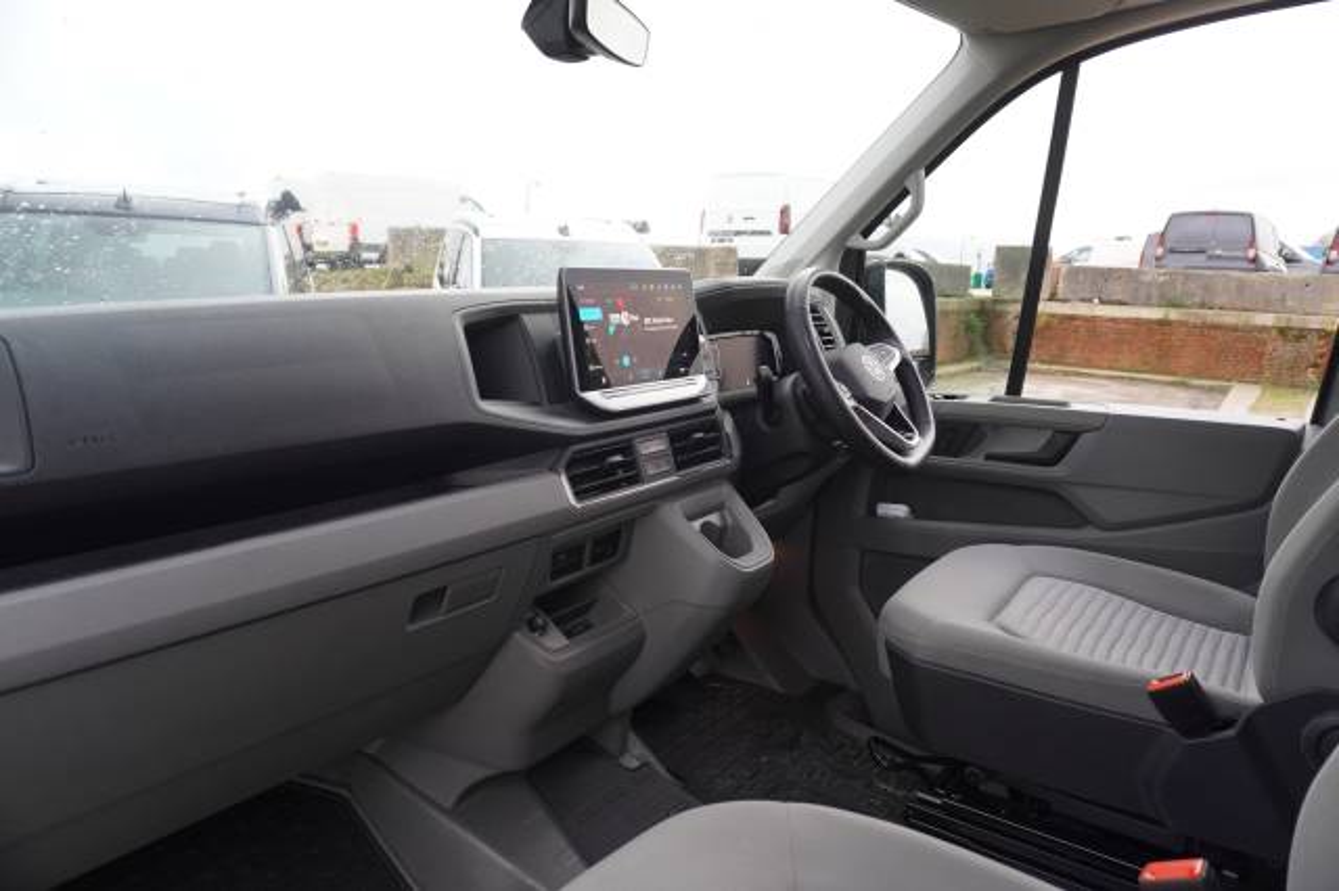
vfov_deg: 53.1
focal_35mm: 24
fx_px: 892
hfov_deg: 73.8
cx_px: 670
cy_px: 446
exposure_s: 1/60
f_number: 4
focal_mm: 16
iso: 400
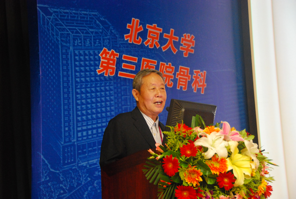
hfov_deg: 24.6
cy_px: 100
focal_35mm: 82
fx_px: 680
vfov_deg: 16.6
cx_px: 148
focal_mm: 55
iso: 1600
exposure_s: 1/10
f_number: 4.8
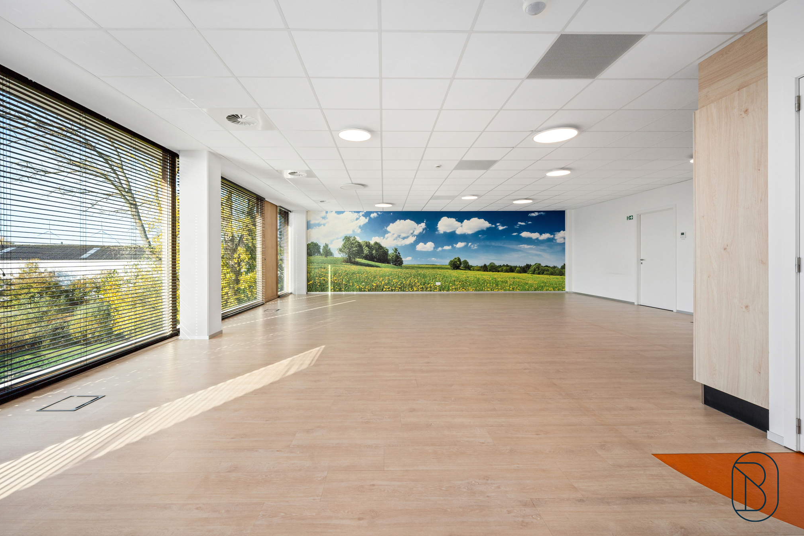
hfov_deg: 100.4
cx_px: 389
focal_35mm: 15
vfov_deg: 77.3
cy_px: 258
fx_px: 335
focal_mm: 14
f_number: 11
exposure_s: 1/8
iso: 100
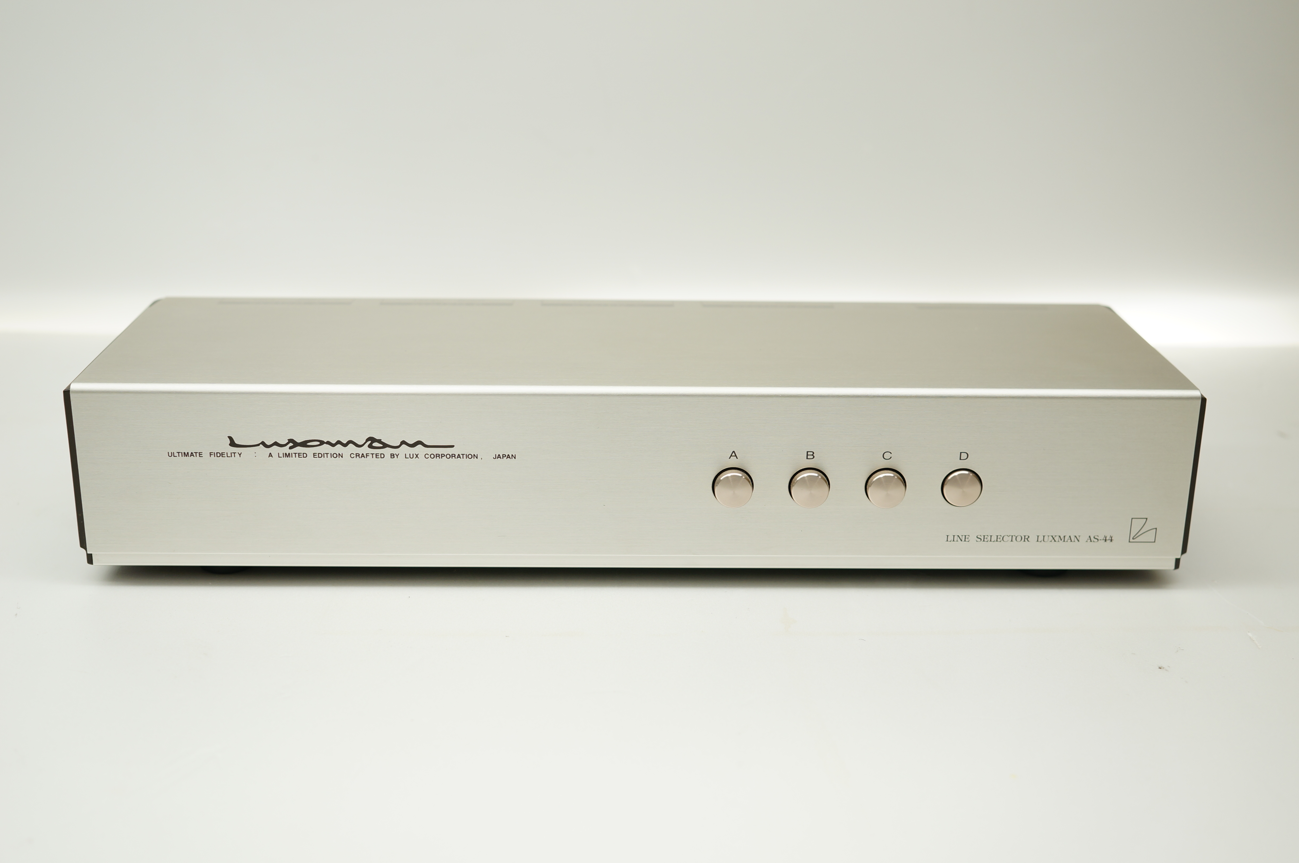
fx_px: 1622
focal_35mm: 45
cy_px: 432
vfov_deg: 29.8
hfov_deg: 43.6
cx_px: 650
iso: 100
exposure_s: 1/100
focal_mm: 30
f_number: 3.5
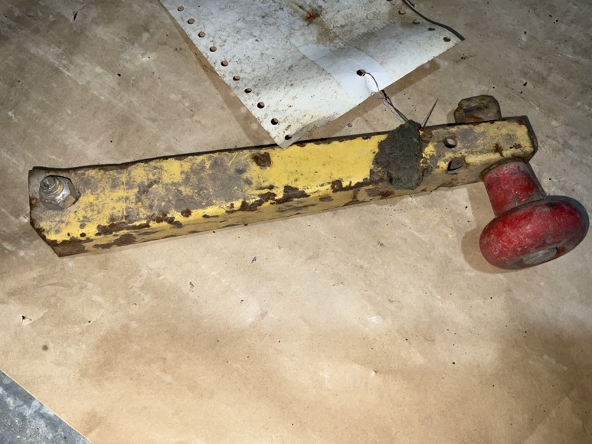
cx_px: 298
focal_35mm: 30
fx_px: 513
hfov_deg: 60.0
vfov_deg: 46.8
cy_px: 226
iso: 16
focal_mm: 3
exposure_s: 1/128
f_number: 1.8
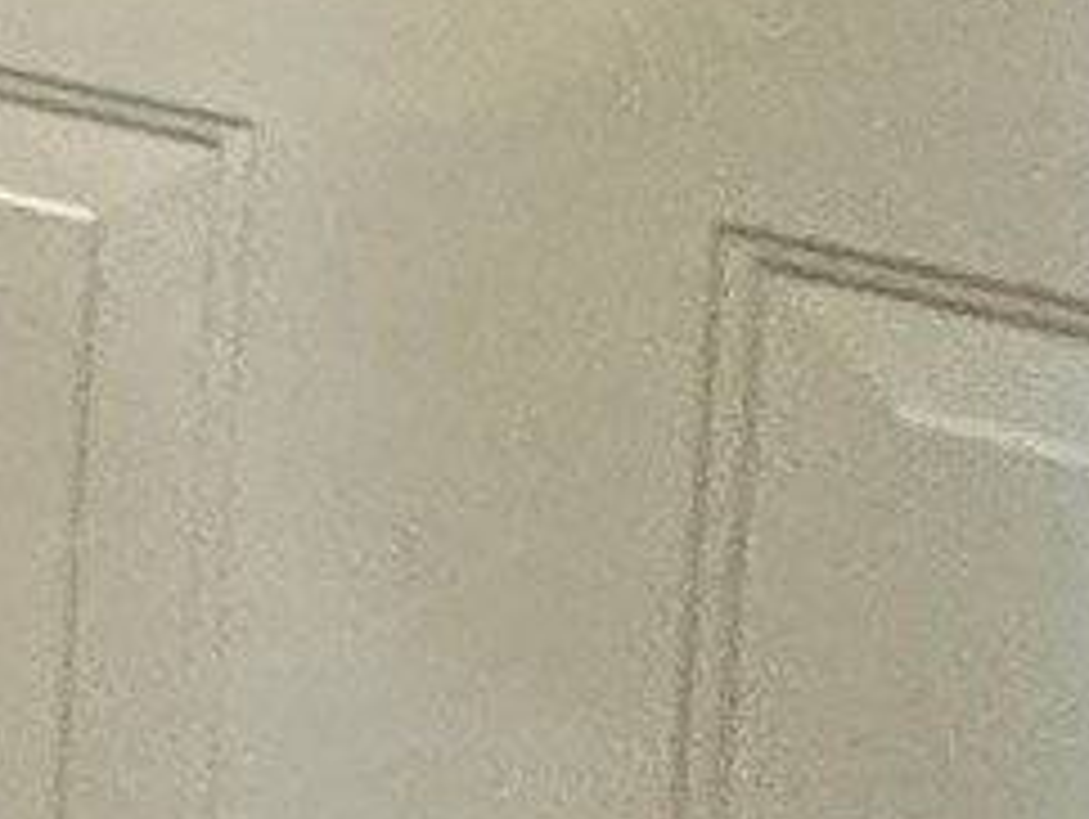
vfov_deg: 12.0
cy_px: -783
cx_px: -2200
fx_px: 3495
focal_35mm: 111
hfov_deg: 11.1
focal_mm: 2.22
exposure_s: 1/60
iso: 500
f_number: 2.2
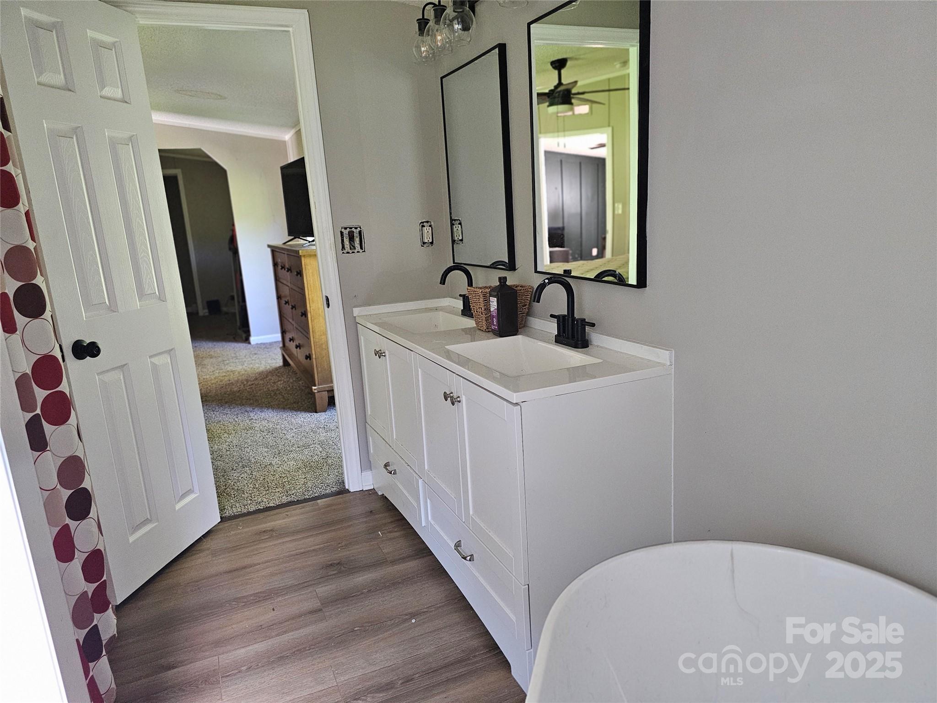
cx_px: 468
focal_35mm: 23
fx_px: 623
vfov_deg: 58.9
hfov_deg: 73.9
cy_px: 352
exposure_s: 1/120
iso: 800
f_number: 1.7
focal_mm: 6.3
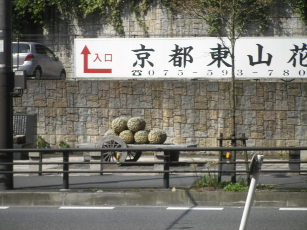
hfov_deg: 18.2
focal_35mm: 108
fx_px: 958
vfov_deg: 13.7
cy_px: 115
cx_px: 154
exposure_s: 1/400
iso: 100
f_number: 5.9
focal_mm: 19.6
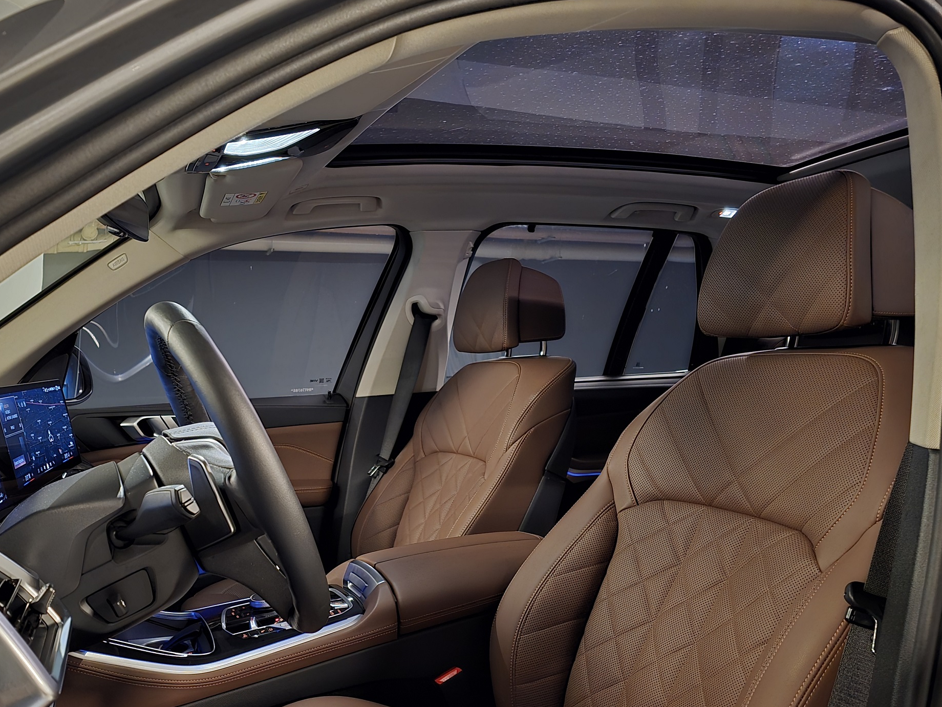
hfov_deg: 59.0
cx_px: 336
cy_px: 443
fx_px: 816
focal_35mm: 30
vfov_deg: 46.4
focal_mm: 6.3
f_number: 1.7
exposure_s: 1/24
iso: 2000
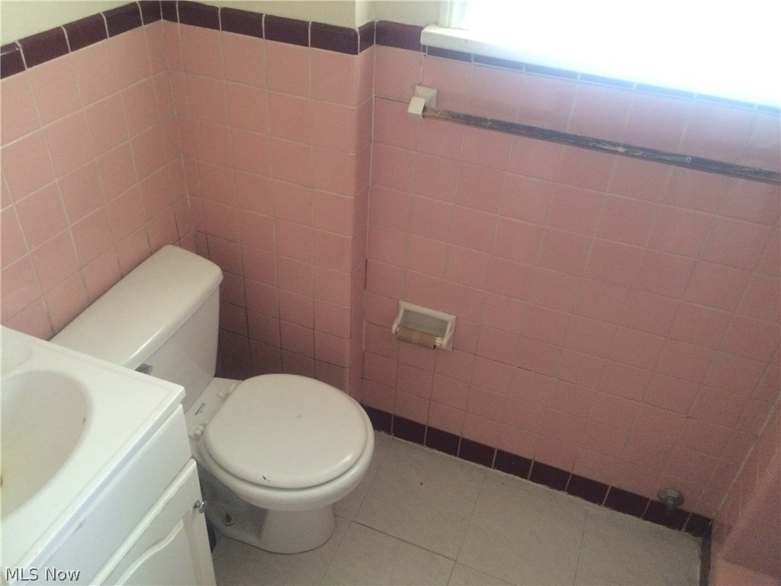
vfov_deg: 48.2
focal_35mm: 29
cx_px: 390
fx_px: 654
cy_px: 293
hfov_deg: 61.7
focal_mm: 4.15
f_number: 2.2
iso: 250
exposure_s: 1/30
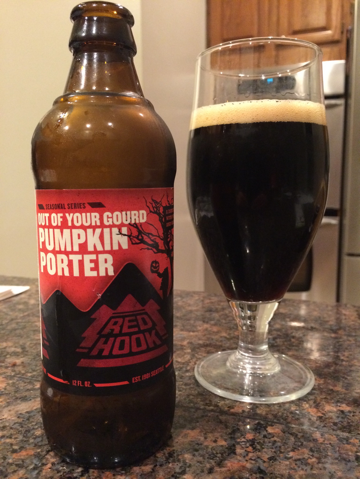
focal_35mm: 29
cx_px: 180
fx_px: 402
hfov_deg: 48.2
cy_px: 240
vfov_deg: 61.7
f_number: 2.2
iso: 400
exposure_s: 1/15
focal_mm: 4.15
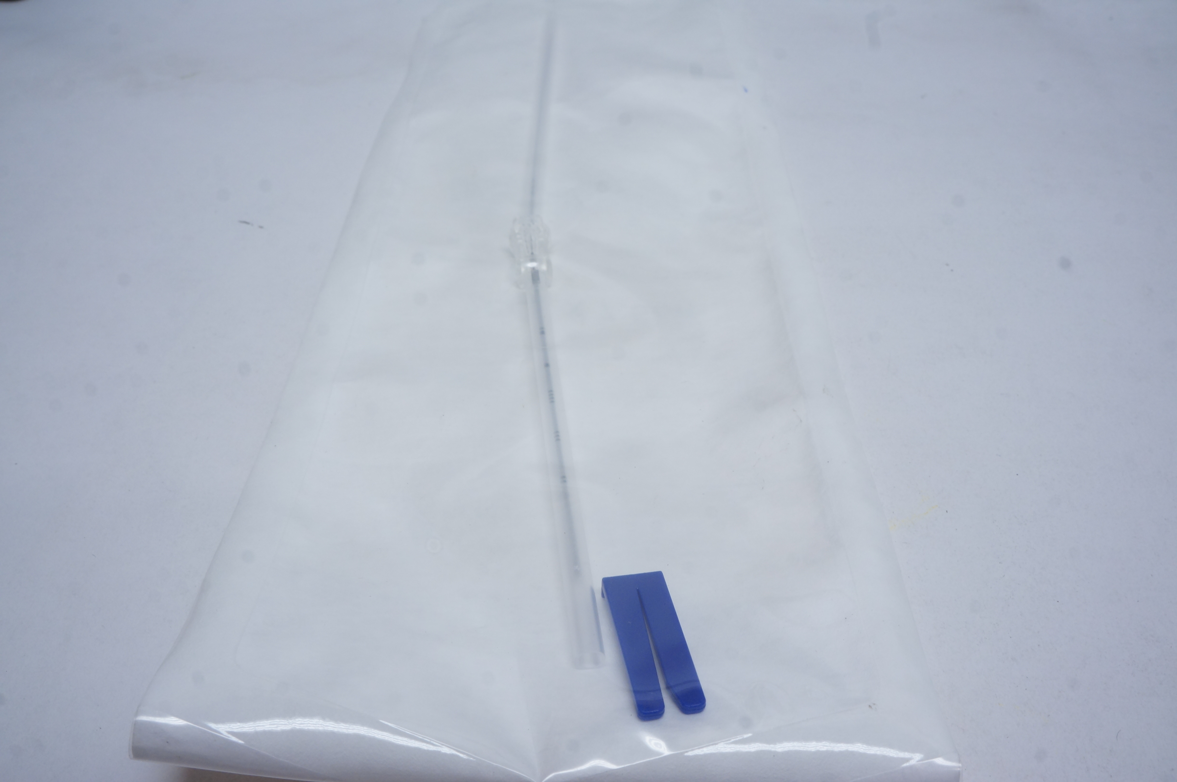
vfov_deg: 47.8
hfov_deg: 67.4
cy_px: 391
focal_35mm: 27
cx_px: 588
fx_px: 882
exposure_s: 1/13
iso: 400
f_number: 14
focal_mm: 18
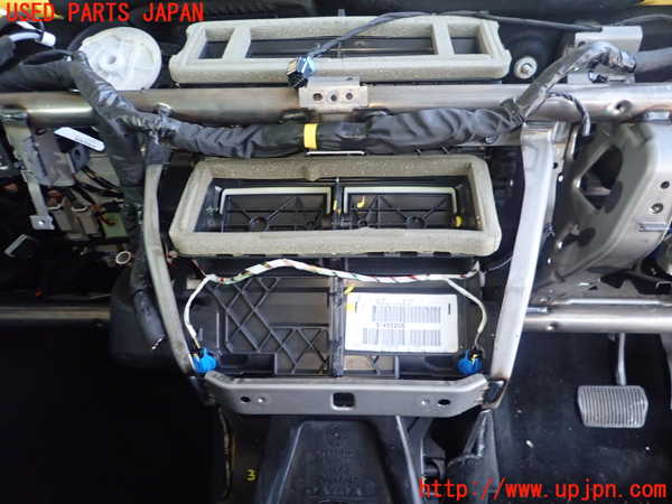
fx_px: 485
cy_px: 252
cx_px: 336
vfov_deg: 54.9
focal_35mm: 25
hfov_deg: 69.4
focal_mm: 4.5
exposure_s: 1/30
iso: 500
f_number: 2
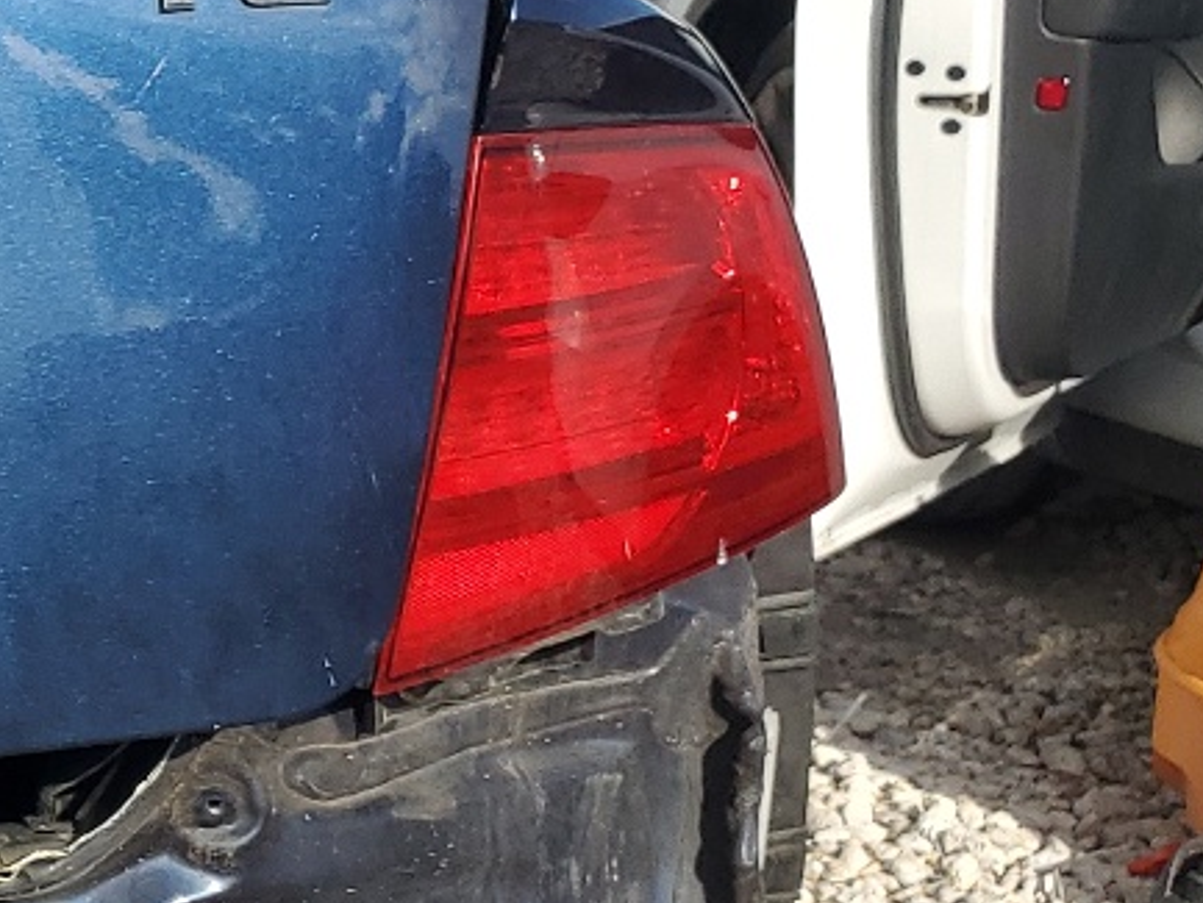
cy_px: 556
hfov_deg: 17.1
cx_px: -895
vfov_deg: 15.4
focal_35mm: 96
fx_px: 3337
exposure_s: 1/2500
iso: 50
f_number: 1.5
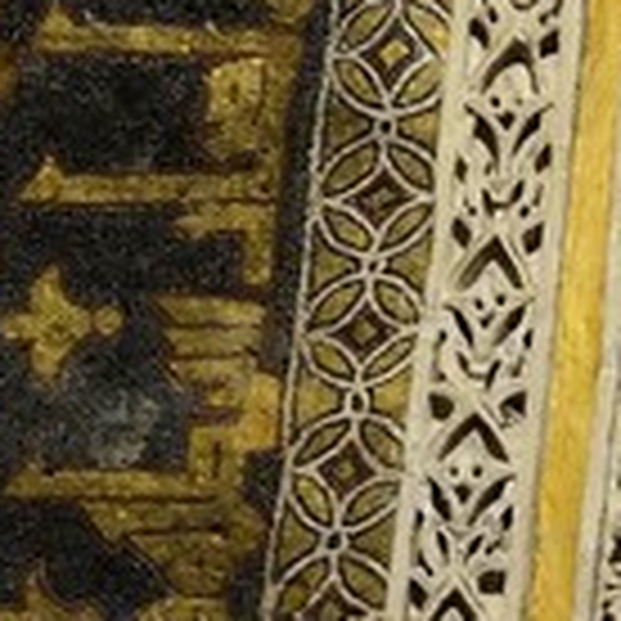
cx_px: 2956
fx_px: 7591
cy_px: 382
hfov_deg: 4.2
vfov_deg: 4.7
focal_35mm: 374
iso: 800
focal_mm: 38
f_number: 5.6
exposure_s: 1/5
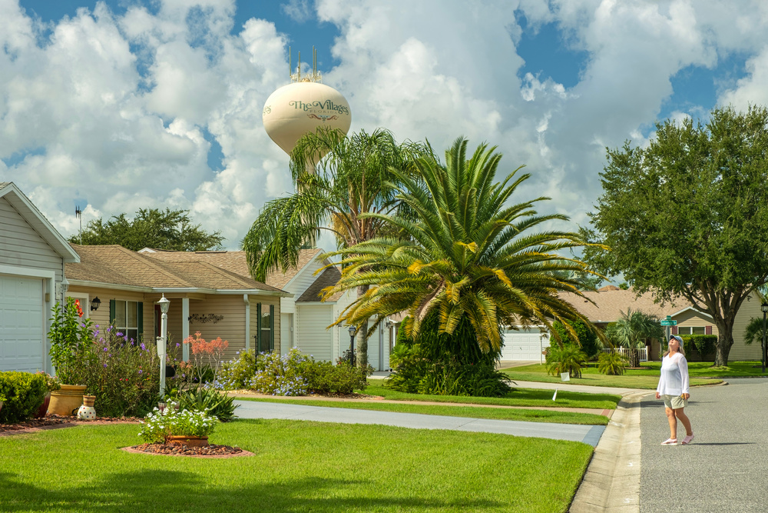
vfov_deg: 19.7
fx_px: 1472
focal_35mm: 69
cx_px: 384
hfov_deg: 29.2
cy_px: 256
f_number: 7.1
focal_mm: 46.3
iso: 160
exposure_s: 1/210
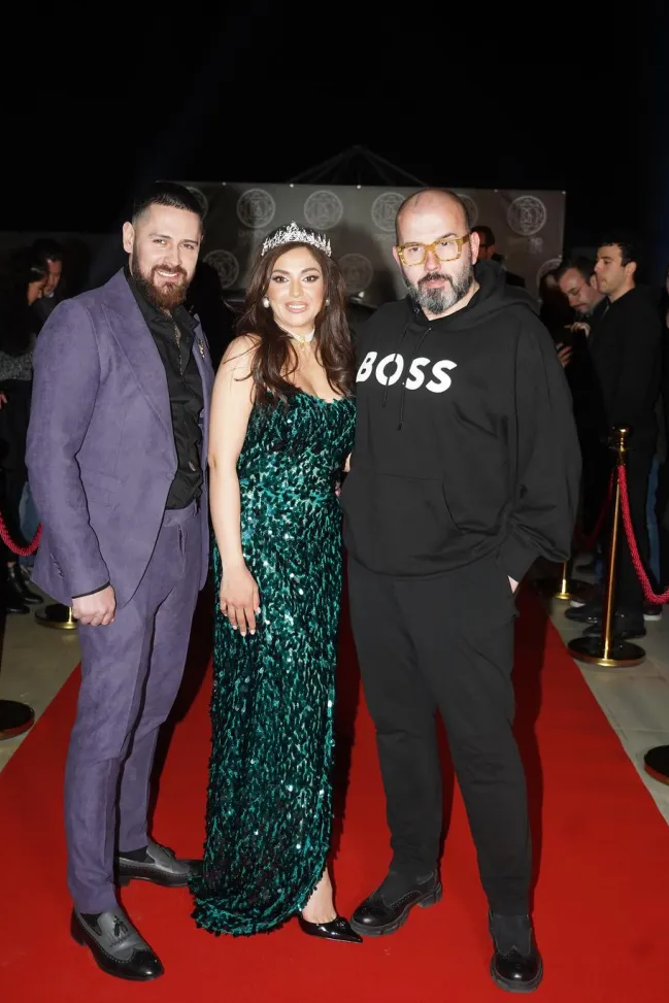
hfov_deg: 32.6
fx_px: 1142
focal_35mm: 41
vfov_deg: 47.3
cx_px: 280
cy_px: 438
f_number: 4
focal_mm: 35
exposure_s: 1/250
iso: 2000
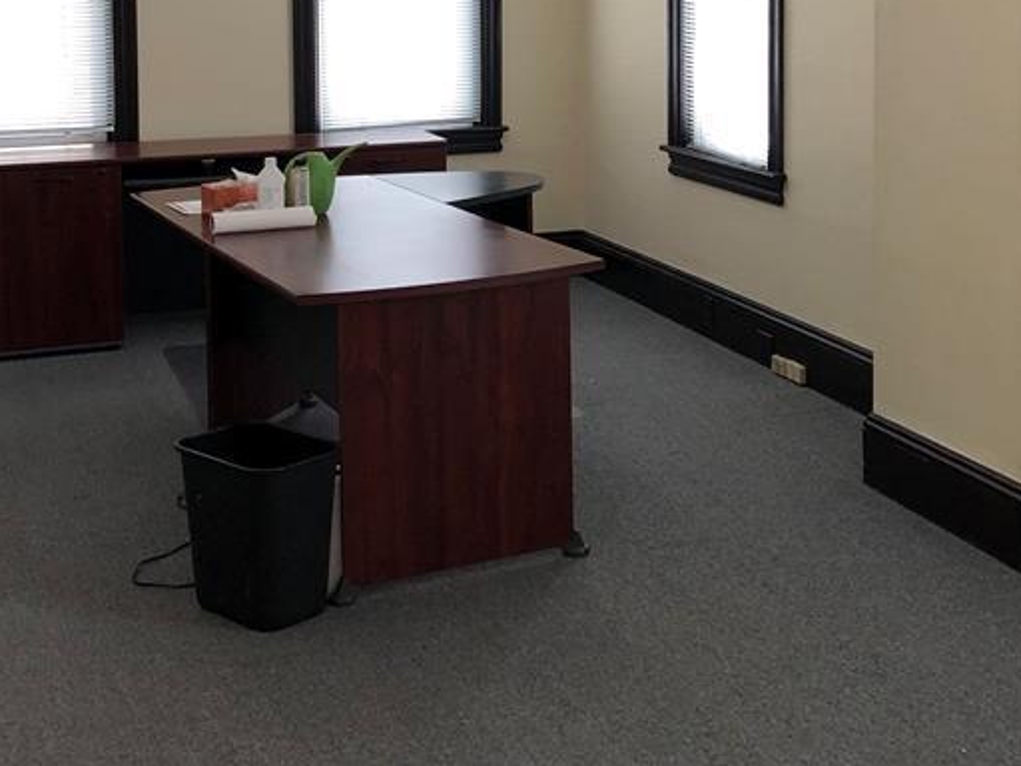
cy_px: 82
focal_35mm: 56
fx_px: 1652
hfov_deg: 34.2
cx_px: 632
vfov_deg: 25.3
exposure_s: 1/24
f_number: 1.8
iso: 40
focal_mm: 3.99
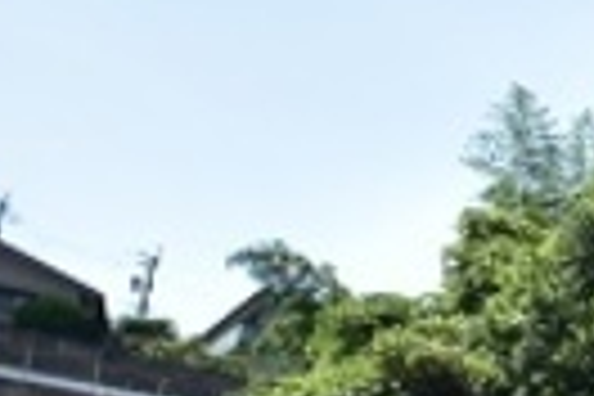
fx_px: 1402
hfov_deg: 12.8
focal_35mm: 85
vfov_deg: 13.9
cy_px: 767
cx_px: 1629
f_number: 4.5
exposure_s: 1/800
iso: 160
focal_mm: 10
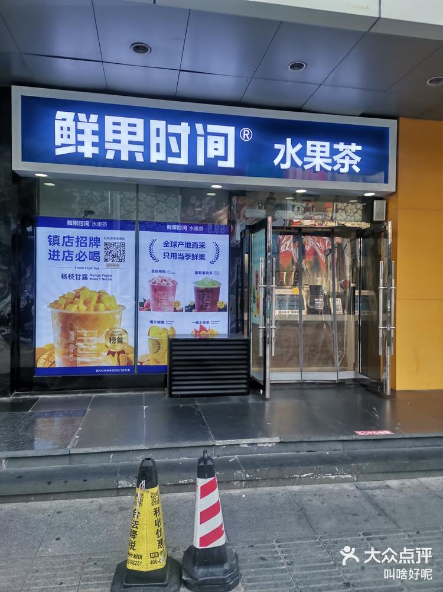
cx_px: 222
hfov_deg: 53.0
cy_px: 296
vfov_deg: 67.3
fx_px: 444
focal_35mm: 26
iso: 50
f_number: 1.8
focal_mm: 4.75
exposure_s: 1/400
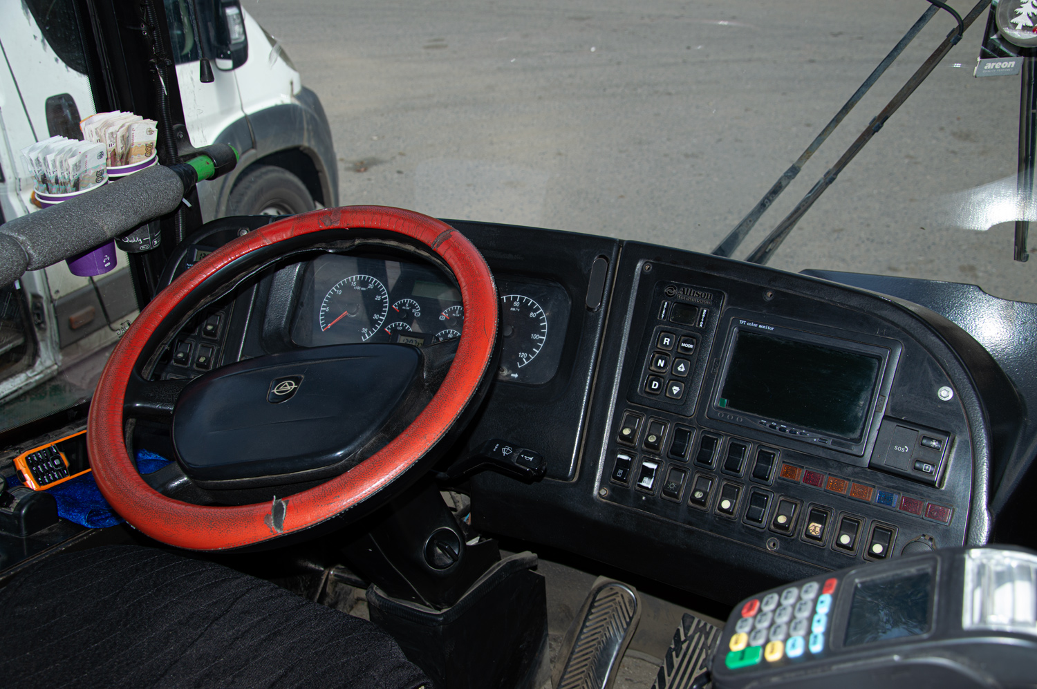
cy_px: 344
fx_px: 1036
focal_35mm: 36
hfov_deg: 53.2
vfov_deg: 36.8
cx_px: 518
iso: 100
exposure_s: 1/200
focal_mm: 24
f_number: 5.6
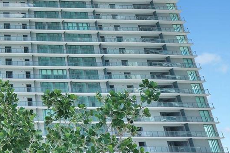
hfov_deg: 34.5
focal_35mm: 48
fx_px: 307
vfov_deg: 26.8
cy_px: 8
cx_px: -33
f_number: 20
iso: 500
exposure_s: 1/200
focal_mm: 16
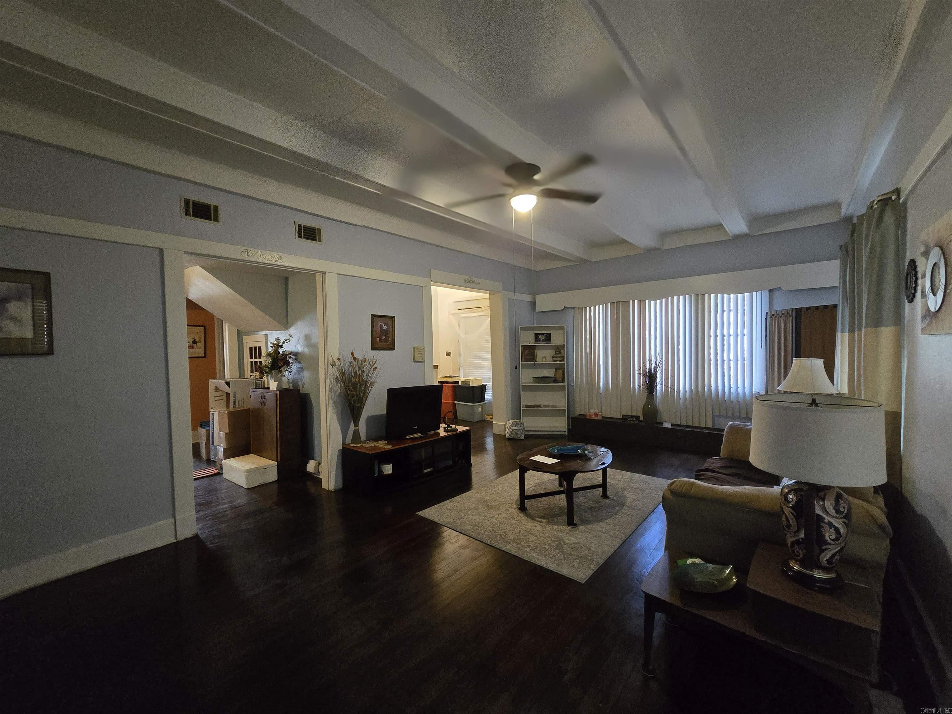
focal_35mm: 13
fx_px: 358
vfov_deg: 89.9
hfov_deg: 106.2
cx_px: 476
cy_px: 357
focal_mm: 2.2
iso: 1250
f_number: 2.2
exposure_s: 1/60
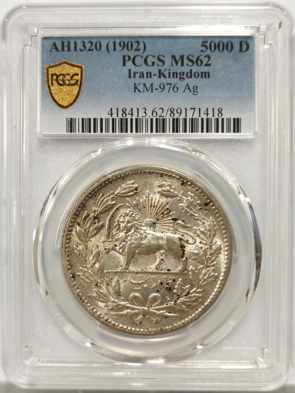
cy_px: 196
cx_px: 148
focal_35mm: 54
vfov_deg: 35.5
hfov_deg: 27.0
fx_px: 614
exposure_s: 1/100
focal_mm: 5.56
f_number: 16
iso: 100
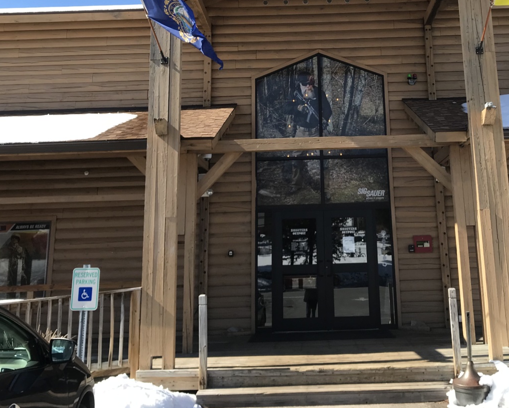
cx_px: 318
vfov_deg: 34.3
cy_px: 109
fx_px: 648
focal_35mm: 43
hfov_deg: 42.6
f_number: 1.8
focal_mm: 3.99
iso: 20
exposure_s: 1/1126
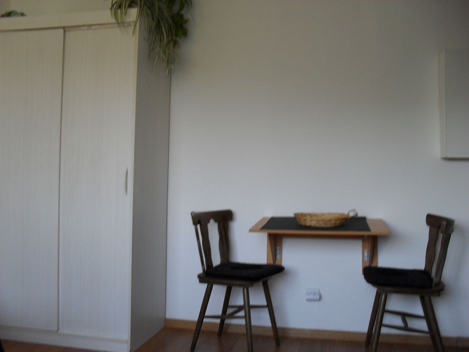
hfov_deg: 52.6
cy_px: 176
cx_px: 234
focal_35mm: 35
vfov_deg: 40.7
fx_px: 474
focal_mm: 6.3
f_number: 3.2
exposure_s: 1/30
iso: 100
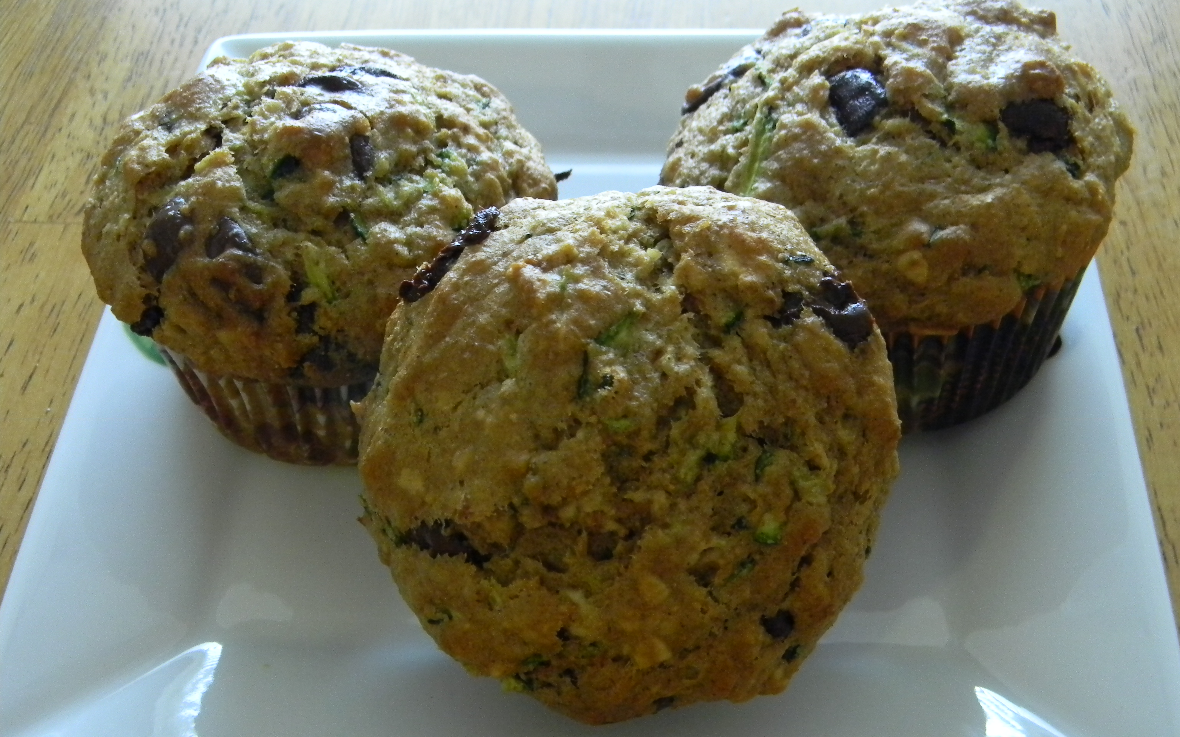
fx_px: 1415
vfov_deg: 29.2
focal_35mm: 44
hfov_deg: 45.3
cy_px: 417
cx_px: 597
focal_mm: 7.3
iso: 400
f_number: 3.8
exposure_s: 1/28.5
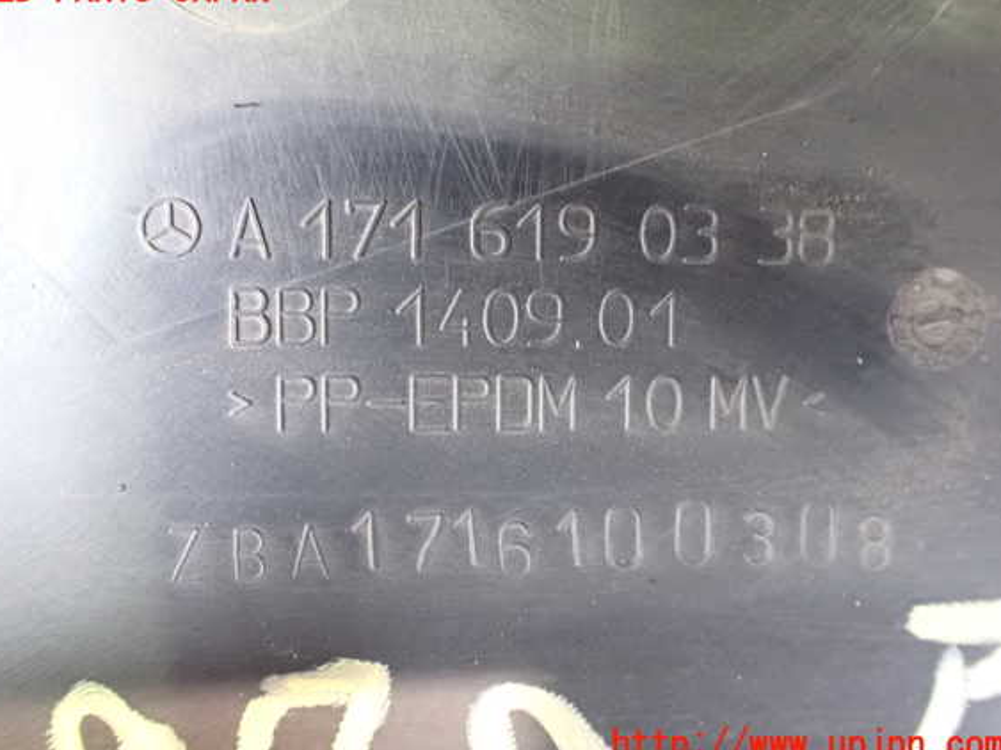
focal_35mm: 32
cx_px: 480
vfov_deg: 44.1
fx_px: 925
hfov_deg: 56.8
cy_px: 368
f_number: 2.3
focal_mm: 5.4
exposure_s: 1/30
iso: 1600
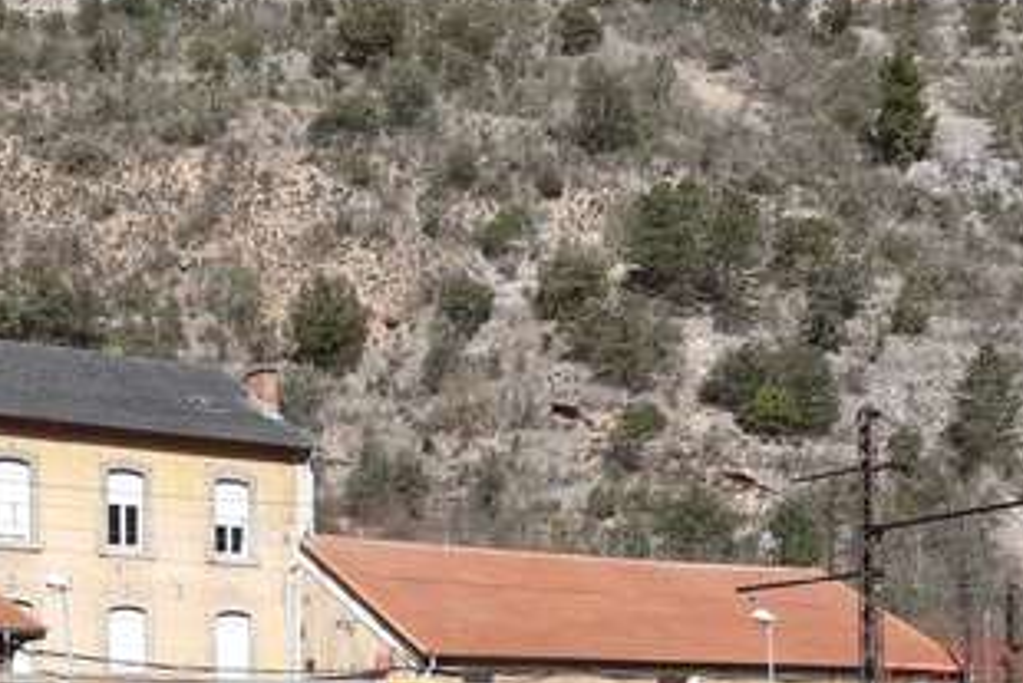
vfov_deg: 19.3
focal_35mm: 67
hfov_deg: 29.7
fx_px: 1905
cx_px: 284
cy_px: 795
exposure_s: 1/1754
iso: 40
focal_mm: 3.92
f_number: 1.7
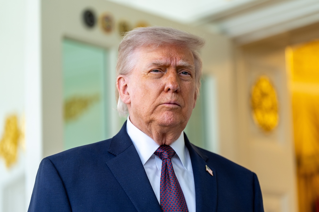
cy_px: 106
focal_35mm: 147
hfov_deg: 14.0
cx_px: 160
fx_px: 1302
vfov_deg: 9.3
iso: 500
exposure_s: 1/500
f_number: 2.8
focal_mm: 147
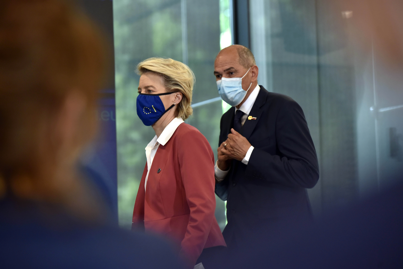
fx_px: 1792
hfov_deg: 12.8
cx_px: 202
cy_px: 134
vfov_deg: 8.6
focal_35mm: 160
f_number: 4.5
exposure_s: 1/500
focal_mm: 160
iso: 1250
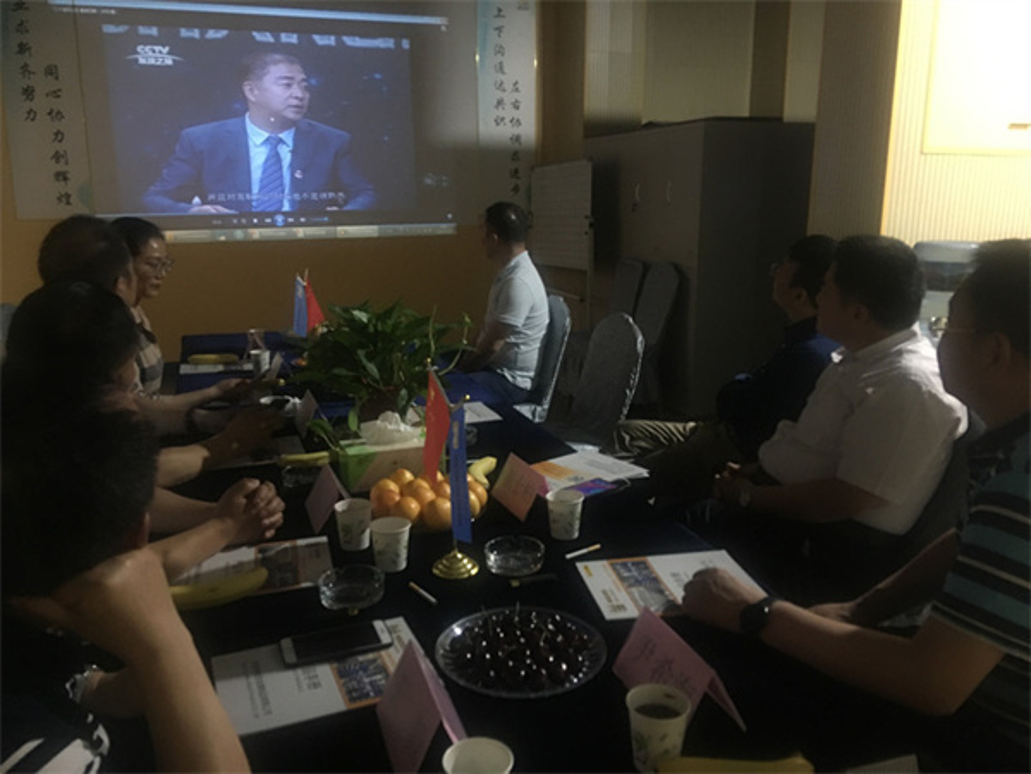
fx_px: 864
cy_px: 387
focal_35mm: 29
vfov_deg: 48.2
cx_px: 516
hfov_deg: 61.7
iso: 80
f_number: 2.2
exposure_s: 1/4
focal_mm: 4.15
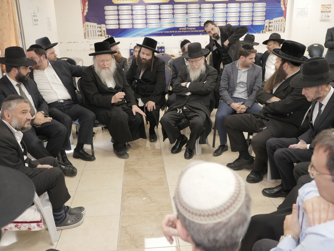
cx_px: 167
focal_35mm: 32
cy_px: 126
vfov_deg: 44.2
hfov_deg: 56.8
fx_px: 309
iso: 640
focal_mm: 16
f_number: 2.2
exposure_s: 1/160
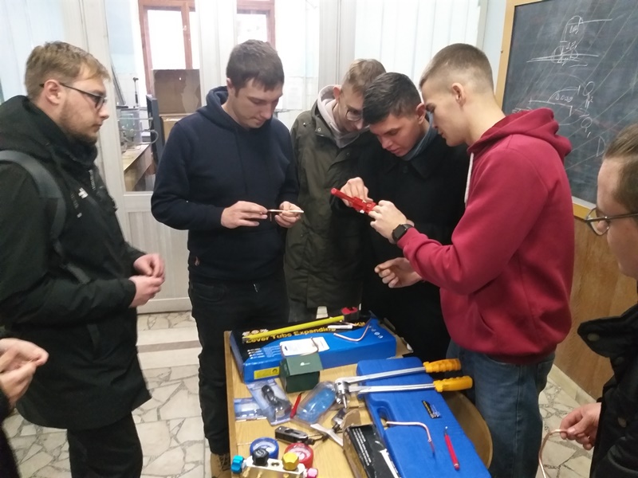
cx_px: 319
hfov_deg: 67.3
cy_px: 239
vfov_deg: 53.1
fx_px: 479
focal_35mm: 26
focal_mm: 3.93
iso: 320
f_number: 1.7
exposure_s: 1/20
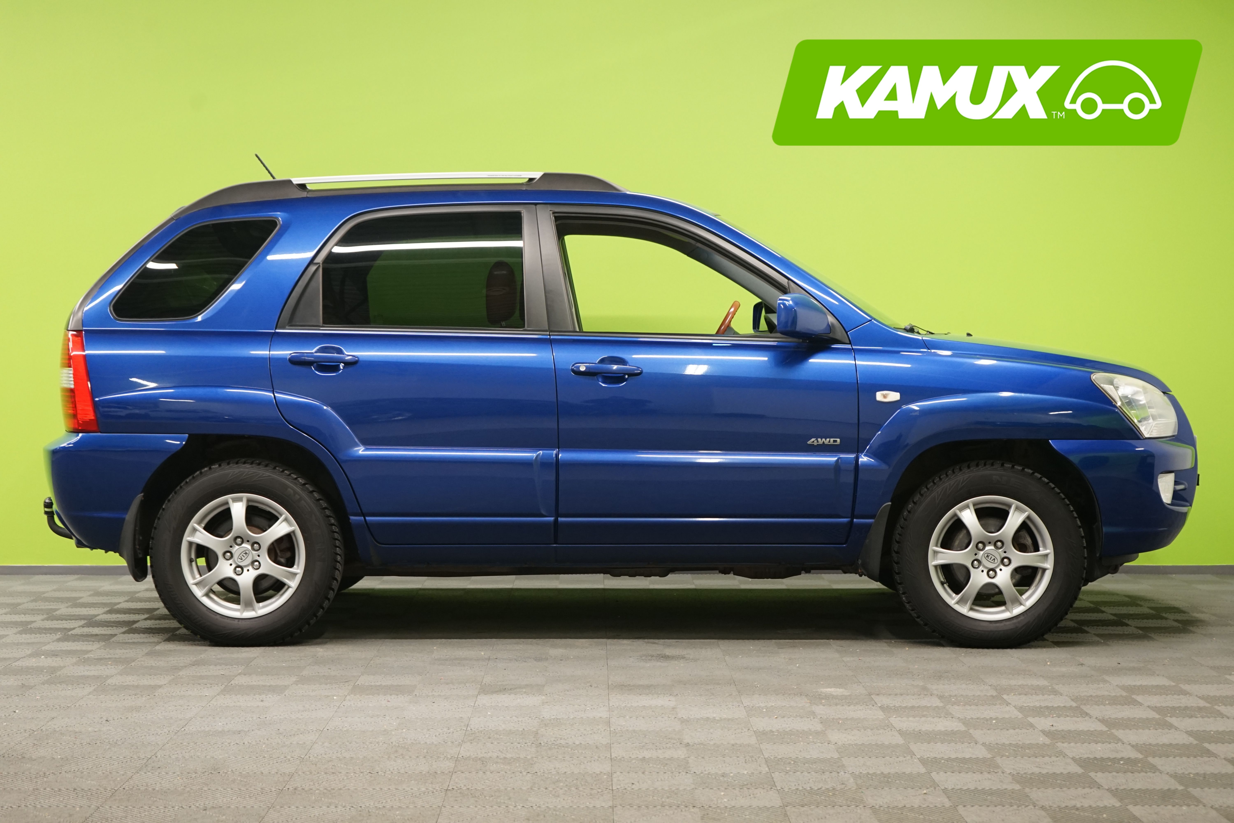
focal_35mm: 62
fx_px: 2125
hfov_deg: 32.4
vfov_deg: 21.9
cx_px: 617
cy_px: 412
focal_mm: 62
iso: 1600
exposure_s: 1/50
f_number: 5.6
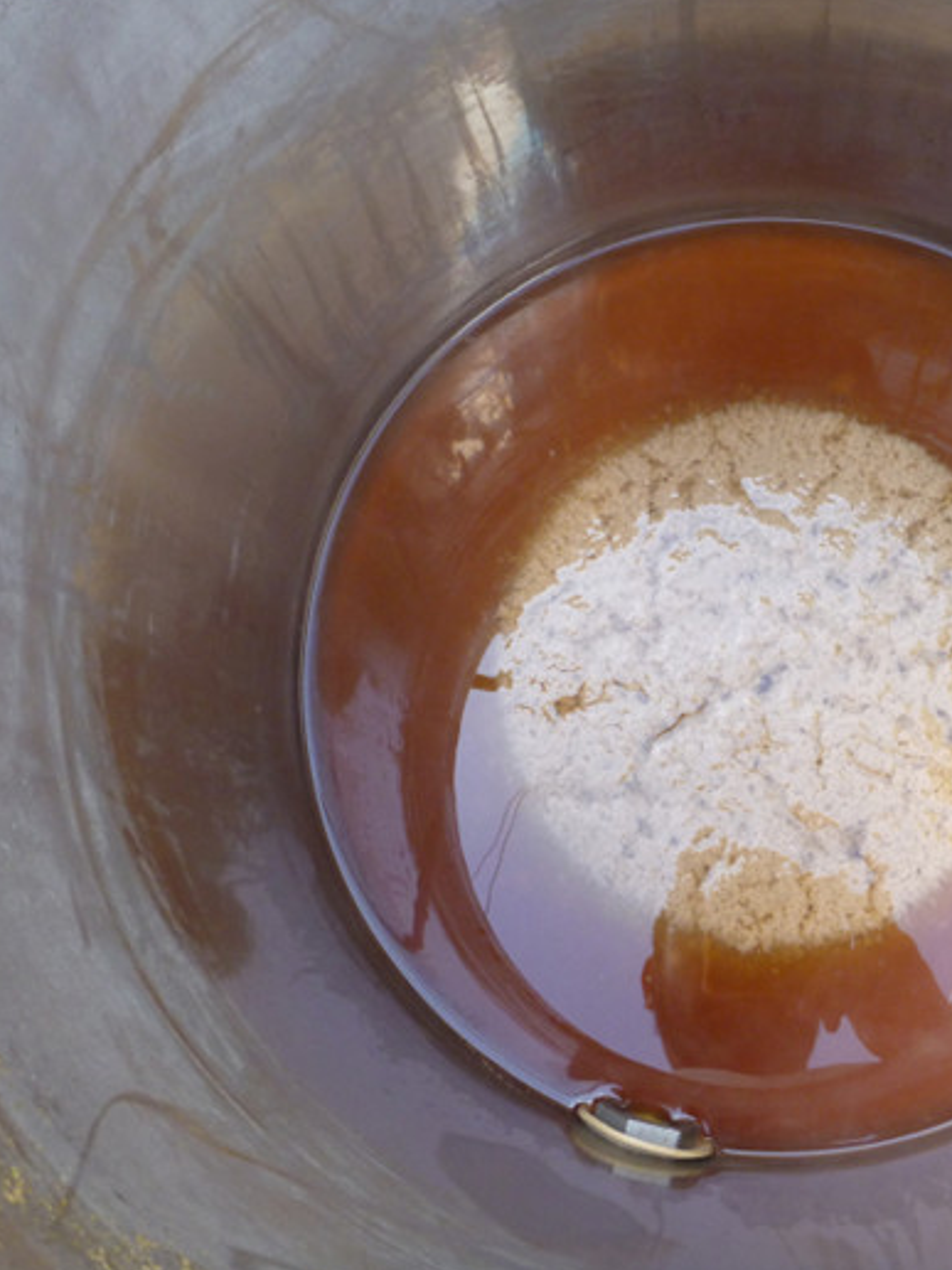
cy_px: 631
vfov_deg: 49.0
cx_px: 716
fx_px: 1393
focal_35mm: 38
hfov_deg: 36.8
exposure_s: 1/60
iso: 250
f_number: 3.3
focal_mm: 4.9
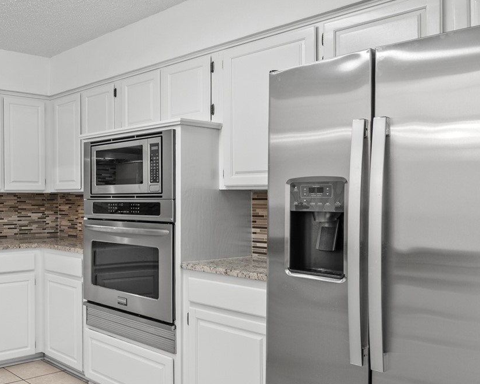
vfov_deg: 45.7
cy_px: 211
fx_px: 454
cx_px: 33
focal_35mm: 32
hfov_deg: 48.7
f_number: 8
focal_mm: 13
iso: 250
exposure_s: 1/1.25
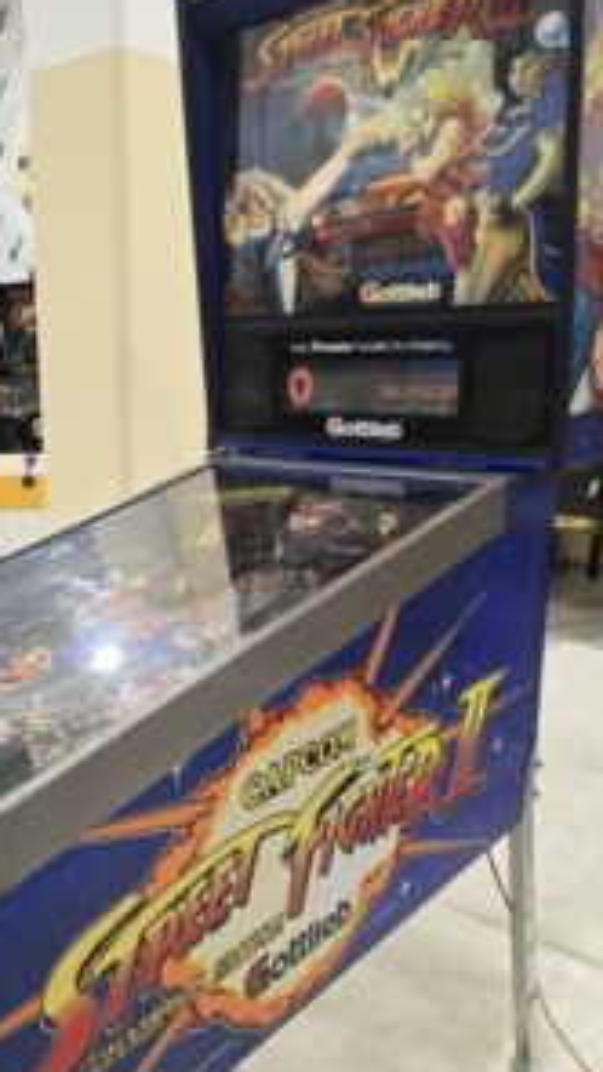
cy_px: 592
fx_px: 966
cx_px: 131
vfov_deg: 57.9
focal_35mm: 34
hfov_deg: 33.8
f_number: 1.7
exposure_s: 1/100
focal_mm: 6.3
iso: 125
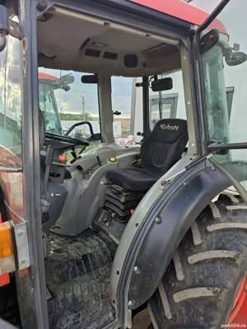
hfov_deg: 58.9
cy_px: 164
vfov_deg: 73.9
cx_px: 124
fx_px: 219
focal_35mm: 23
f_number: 1.7
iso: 20
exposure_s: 1/180
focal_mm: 6.3
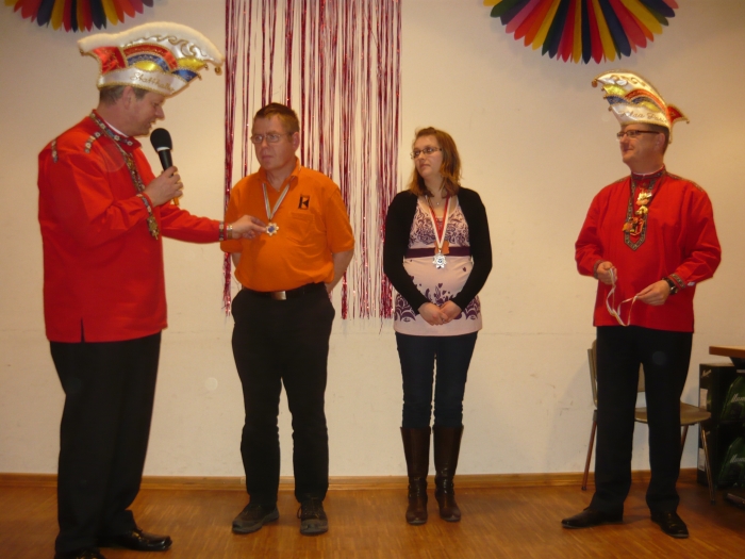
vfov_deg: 42.9
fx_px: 710
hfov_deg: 55.4
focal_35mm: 33
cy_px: 280
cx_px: 372
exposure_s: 1/30
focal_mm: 5.5
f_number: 2.8
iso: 200
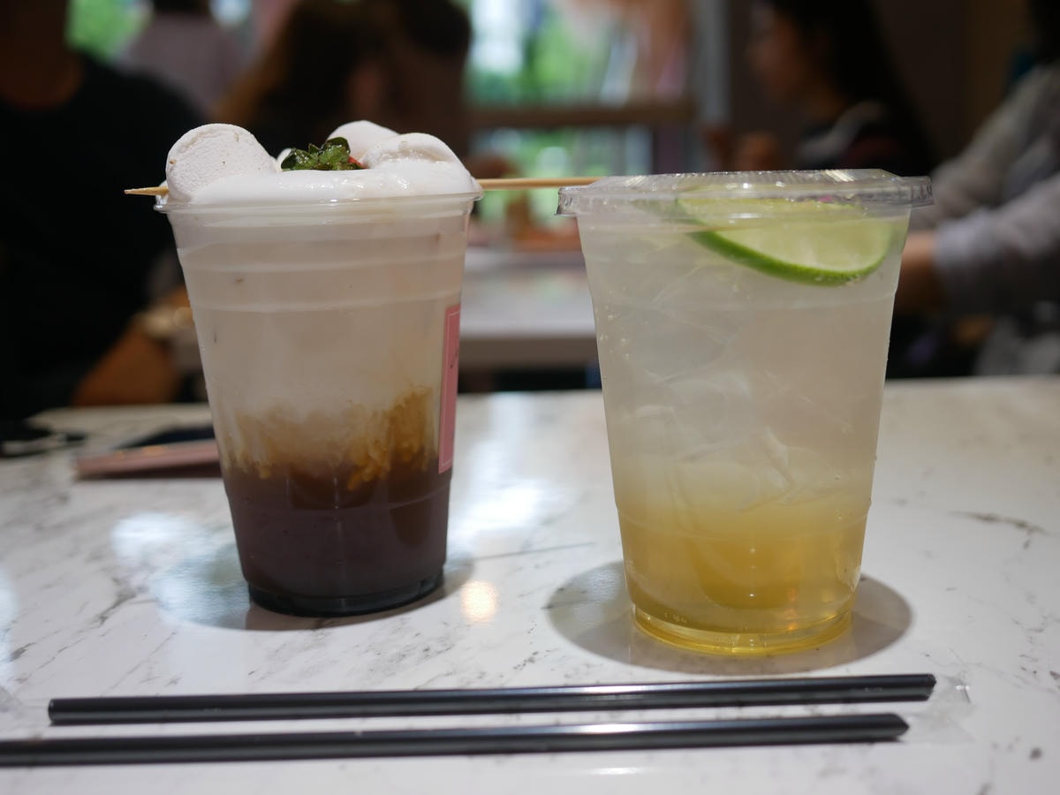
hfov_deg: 46.8
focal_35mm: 40
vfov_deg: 36.0
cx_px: 530
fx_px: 1225
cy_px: 398
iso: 200
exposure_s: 1/250
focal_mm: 20
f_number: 2.5
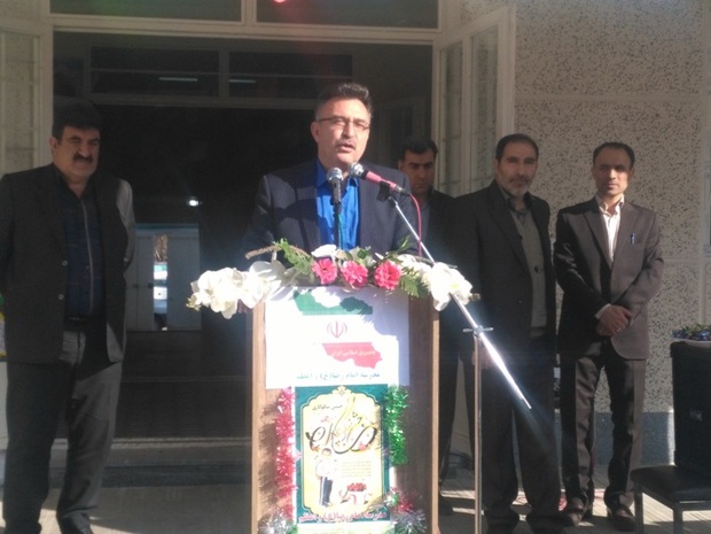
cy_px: 267
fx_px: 575
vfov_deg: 49.7
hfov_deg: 63.4
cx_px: 356
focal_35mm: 28
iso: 100
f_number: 2
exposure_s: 1/599
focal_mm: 2.96
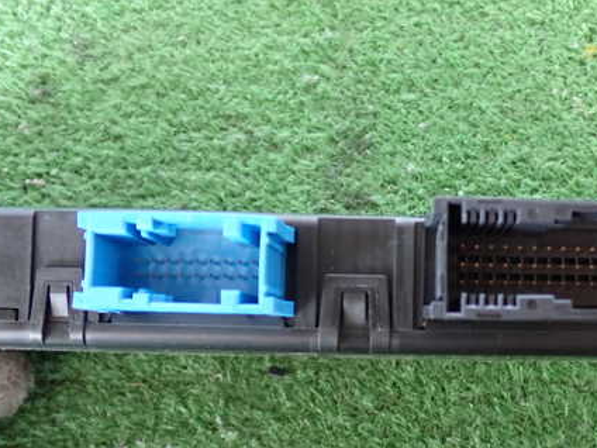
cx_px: 407
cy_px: 270
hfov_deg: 37.0
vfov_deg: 28.5
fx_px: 880
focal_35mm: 51
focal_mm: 6.37
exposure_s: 1/25
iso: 800
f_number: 2.5
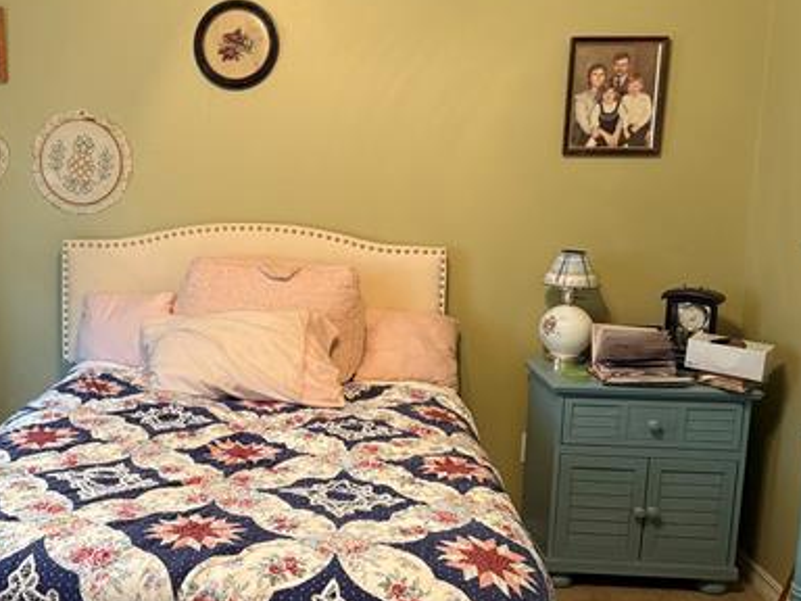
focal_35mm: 40
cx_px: 211
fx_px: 926
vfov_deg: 36.0
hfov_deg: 45.4
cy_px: 307
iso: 640
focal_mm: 6.76
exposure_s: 1/40
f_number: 1.78
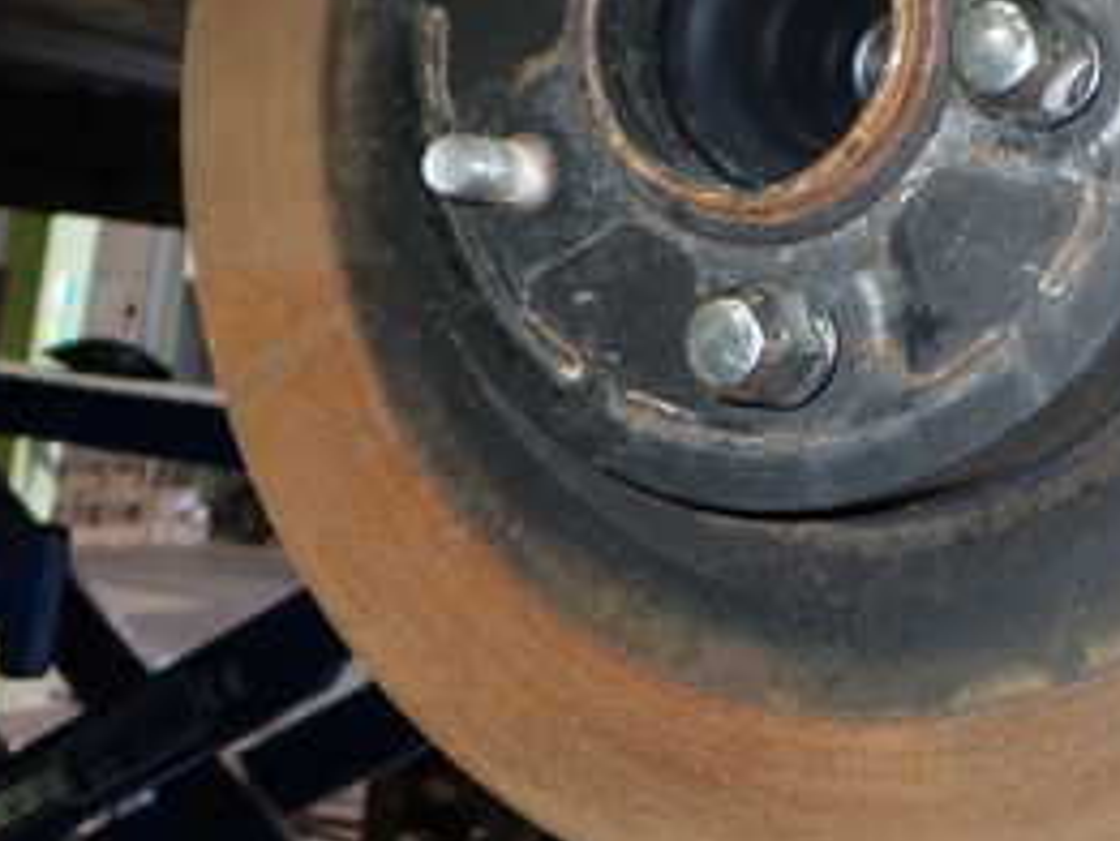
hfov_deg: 27.6
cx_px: 884
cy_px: 103
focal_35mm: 69
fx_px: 2234
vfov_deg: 20.9
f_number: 2.3
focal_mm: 5.4
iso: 200
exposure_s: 1/30
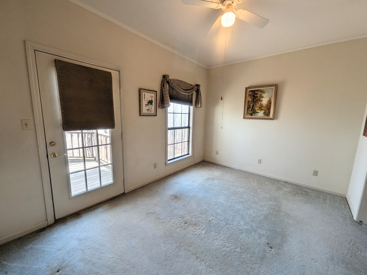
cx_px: 184
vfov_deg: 85.7
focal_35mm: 14
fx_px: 148
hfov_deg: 102.1
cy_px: 138
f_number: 2.2
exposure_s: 1/120
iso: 80
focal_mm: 1.85
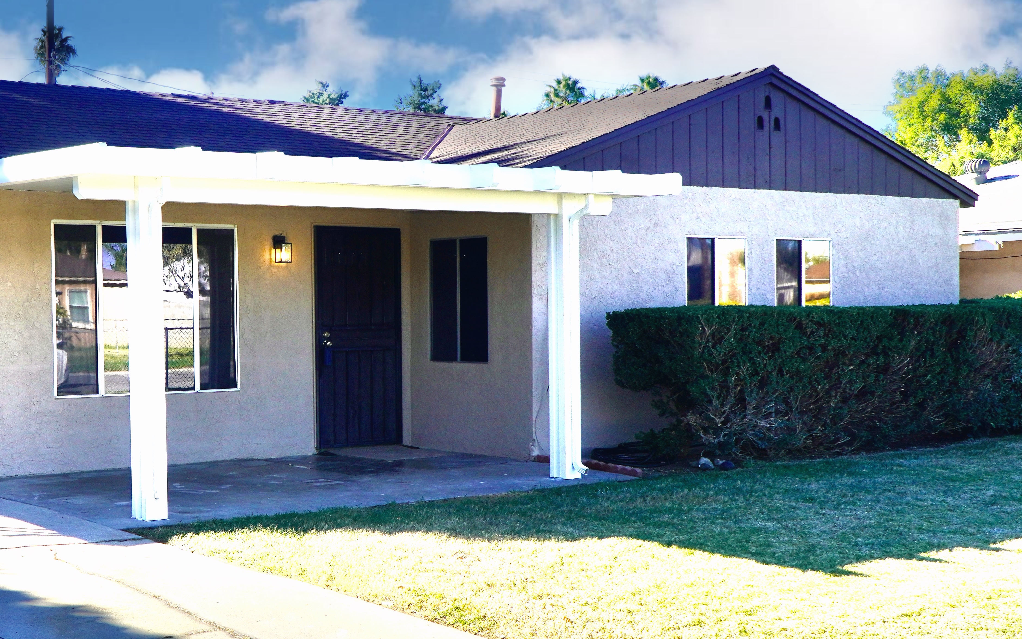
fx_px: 1365
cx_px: 299
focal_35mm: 49
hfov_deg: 40.3
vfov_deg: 26.3
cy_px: 328
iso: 100
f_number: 9.5
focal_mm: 20
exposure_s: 1/160
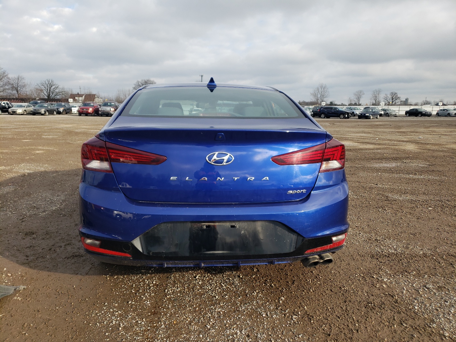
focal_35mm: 26
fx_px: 343
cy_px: 171
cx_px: 228
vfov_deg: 53.1
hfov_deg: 67.3
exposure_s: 1/1429
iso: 50
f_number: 1.5
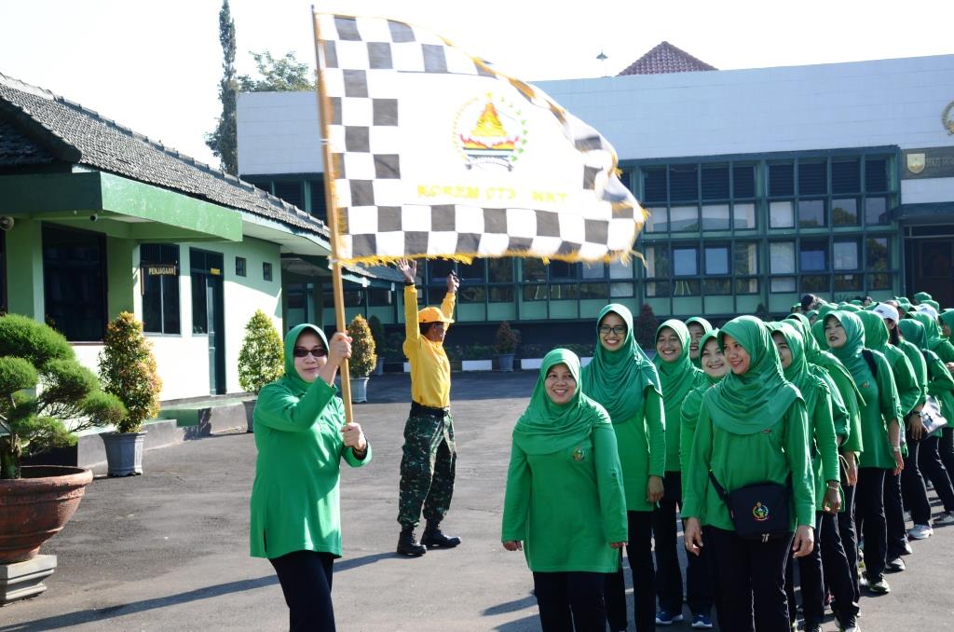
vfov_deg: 25.6
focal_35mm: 52
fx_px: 1388
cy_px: 316
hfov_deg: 37.9
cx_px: 477
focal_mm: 35
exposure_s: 1/160
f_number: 5.6
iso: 100
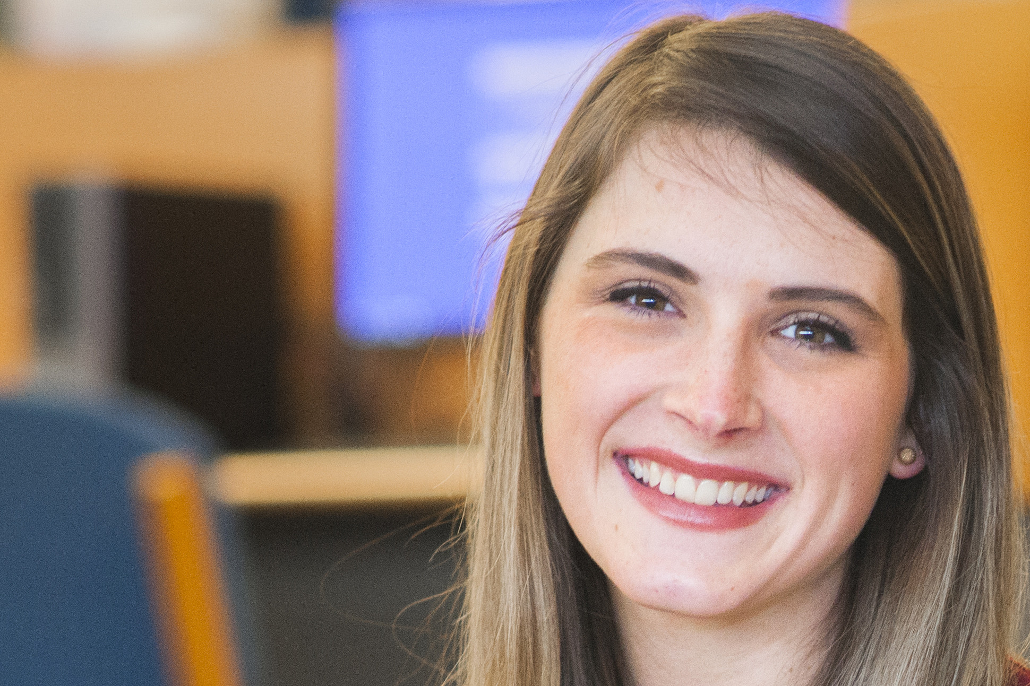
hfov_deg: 7.7
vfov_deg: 5.2
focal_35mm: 265
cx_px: 1028
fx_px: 7581
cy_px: 900
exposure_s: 1/60
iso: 800
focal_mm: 85
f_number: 2.5
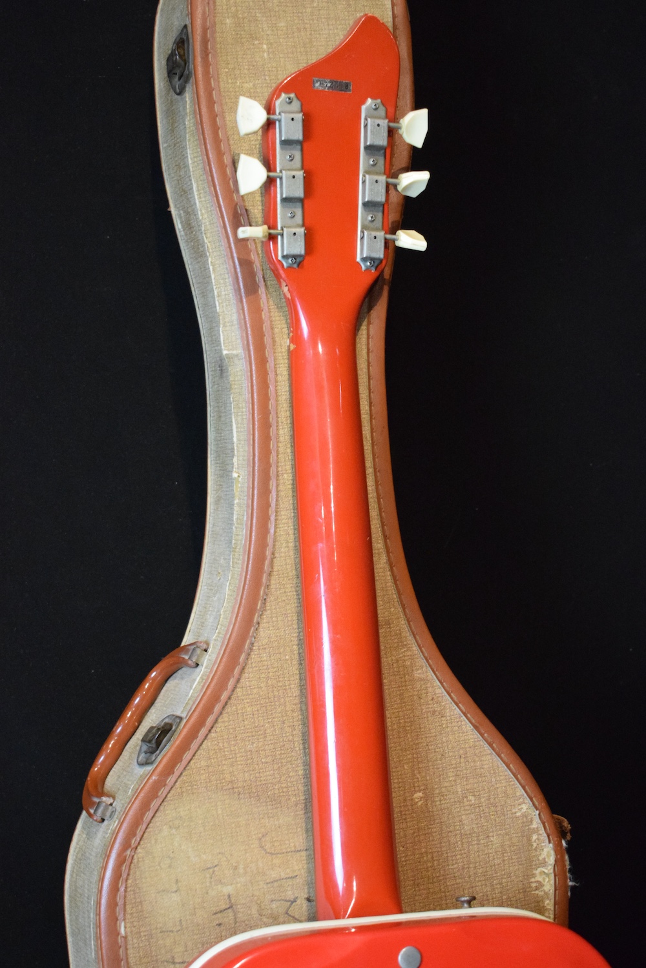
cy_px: 484
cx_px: 323
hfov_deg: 22.6
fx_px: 1615
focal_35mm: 60
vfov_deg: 33.4
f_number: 4.8
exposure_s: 1/60
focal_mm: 40
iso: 5000
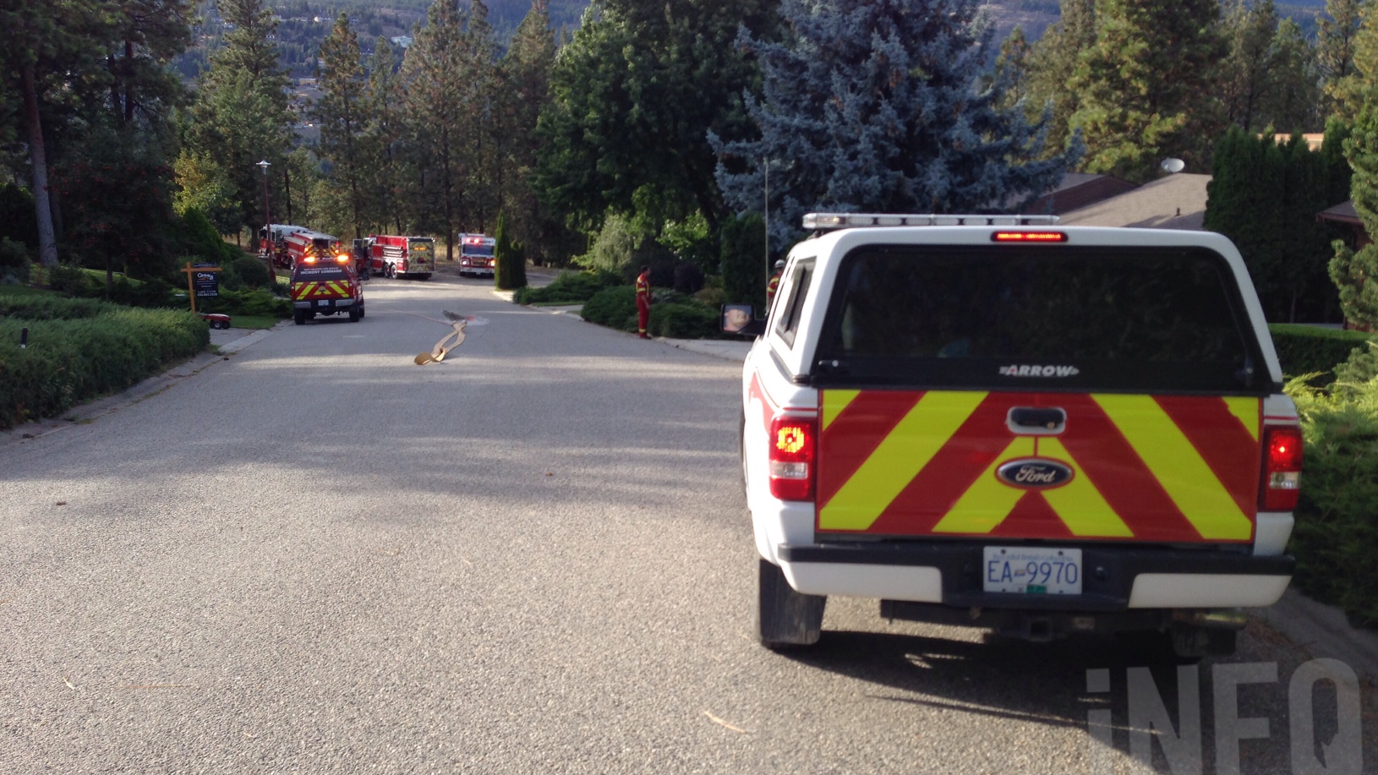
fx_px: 1315
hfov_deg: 55.3
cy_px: 407
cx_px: 689
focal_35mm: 36
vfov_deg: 32.8
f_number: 2.4
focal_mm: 4.12
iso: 50
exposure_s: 1/407
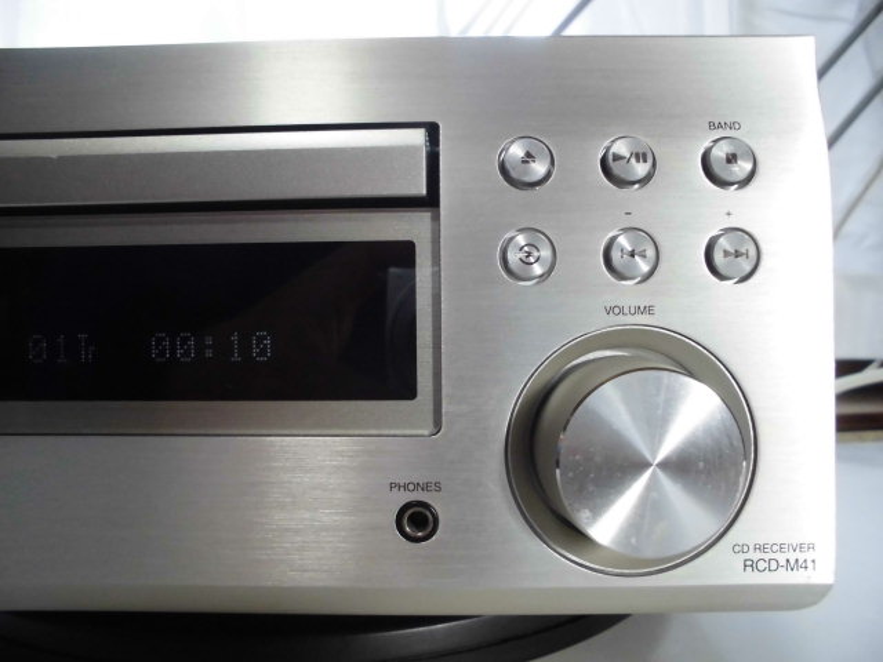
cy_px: 331
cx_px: 442
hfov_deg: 67.3
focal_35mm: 26
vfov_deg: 53.1
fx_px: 663
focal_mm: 4.6
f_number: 3.5
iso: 400
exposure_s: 1/40
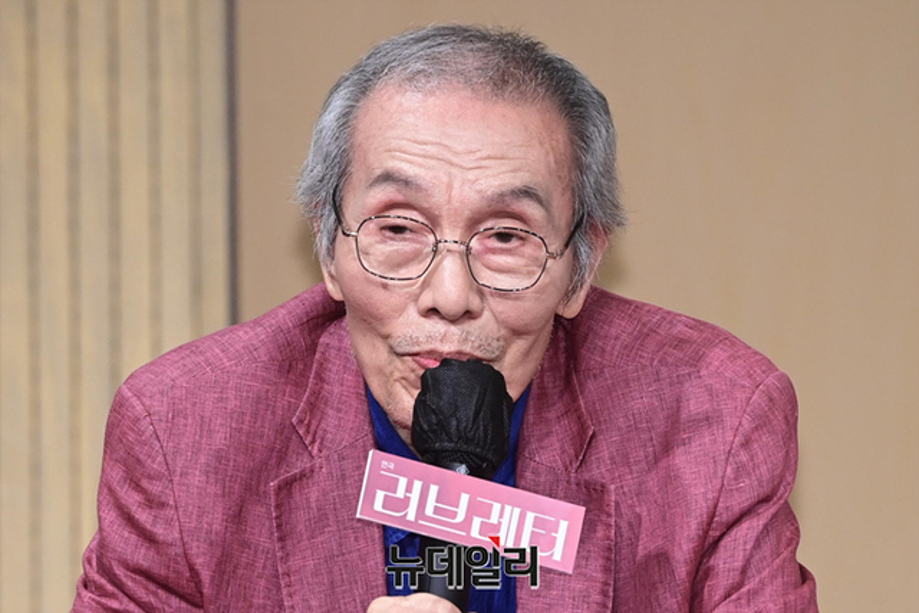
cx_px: 460
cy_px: 306
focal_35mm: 400
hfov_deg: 5.2
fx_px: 10213
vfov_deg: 3.4
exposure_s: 1/250
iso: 2500
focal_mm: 400
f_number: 7.1
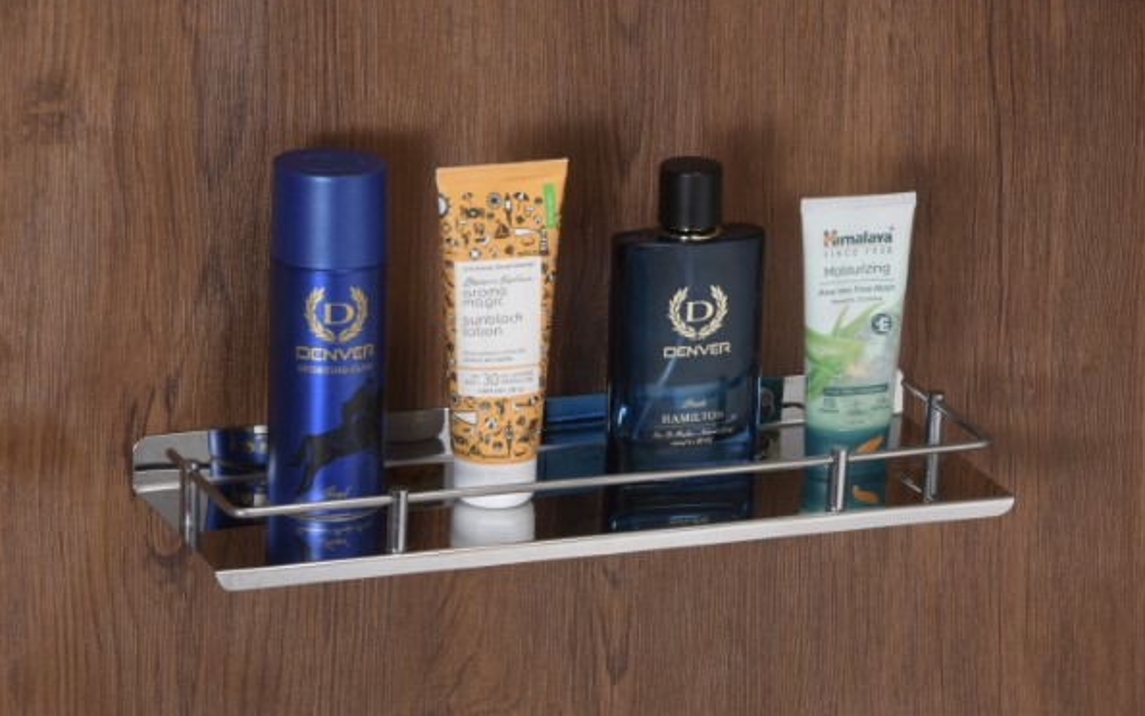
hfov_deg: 11.3
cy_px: 362
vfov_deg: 7.1
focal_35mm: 185
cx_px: 570
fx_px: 5773
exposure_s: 1/25
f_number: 13
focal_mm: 120
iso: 160
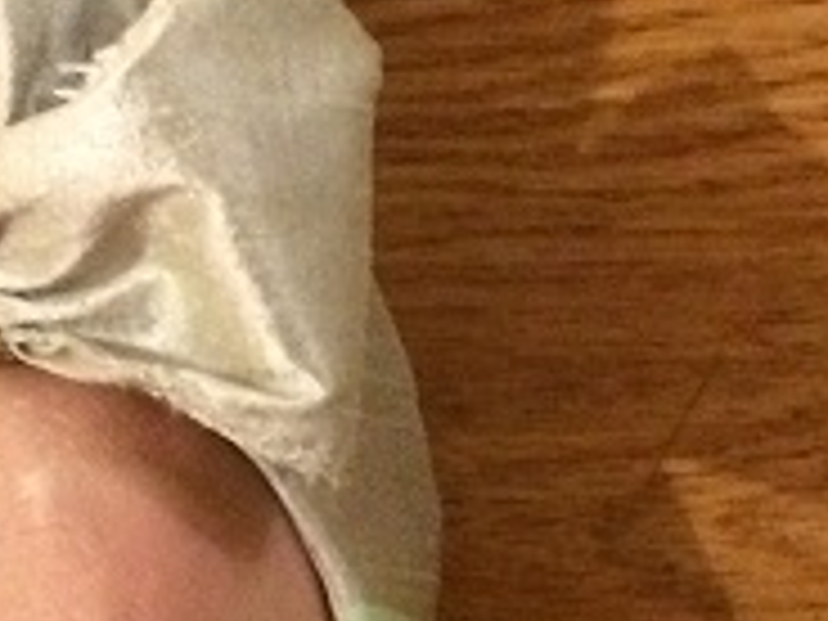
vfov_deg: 11.7
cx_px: 868
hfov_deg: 15.3
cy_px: 572
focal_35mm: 126
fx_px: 3014
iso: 400
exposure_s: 1/15
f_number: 2.2
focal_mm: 4.15
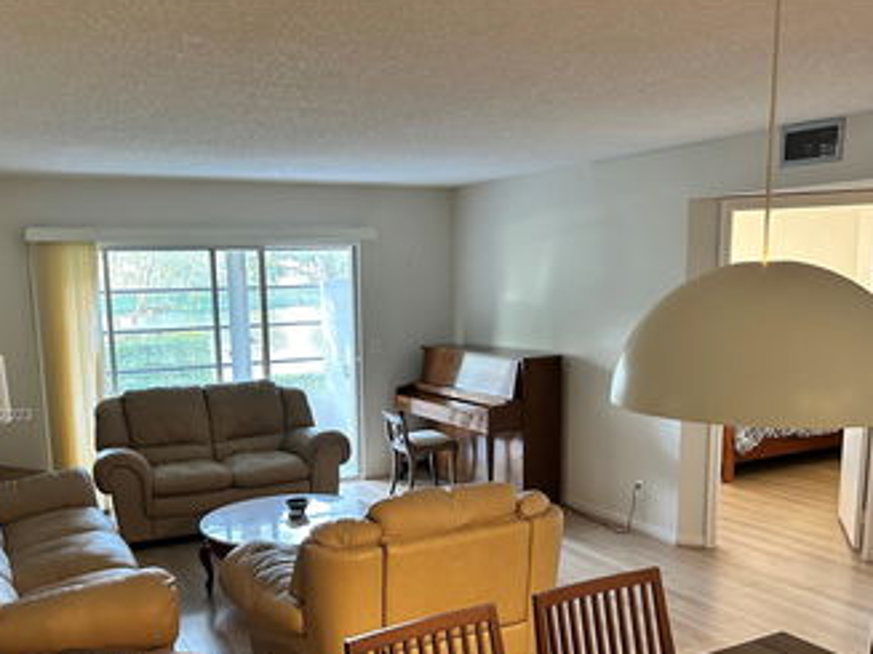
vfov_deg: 41.4
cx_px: 375
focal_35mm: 34
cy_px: 416
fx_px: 857
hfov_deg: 53.8
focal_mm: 5.7
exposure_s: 1/60
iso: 200
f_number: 1.5
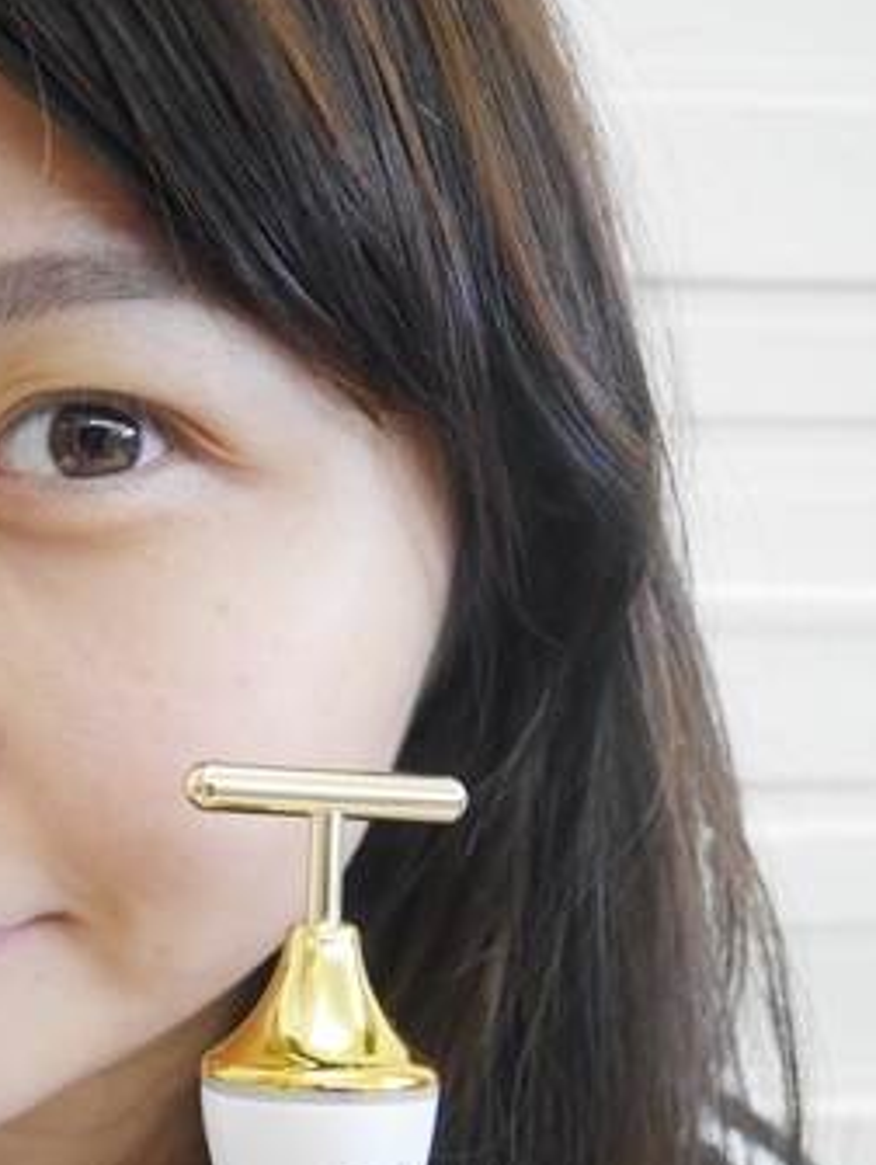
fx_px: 1448
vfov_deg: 43.1
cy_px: 786
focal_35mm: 43
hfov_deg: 32.1
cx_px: 96
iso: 2500
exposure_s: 1/60
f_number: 3.5
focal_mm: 12
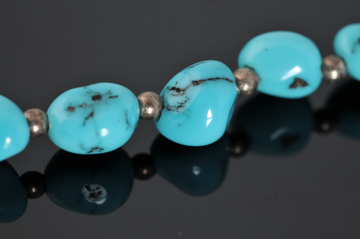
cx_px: 180
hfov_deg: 22.6
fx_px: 899
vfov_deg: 15.2
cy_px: 120
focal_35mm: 90
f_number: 14
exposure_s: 1/80
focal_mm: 60
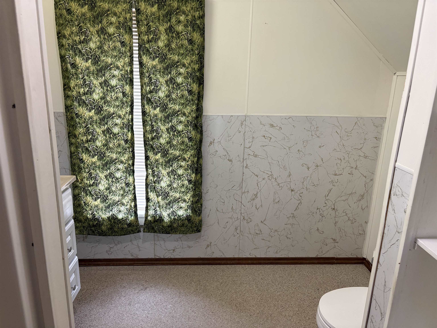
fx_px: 328
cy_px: 164
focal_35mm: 26
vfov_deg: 53.1
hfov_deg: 67.3
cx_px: 218
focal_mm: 5.96
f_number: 1.6
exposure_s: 1/60
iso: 250
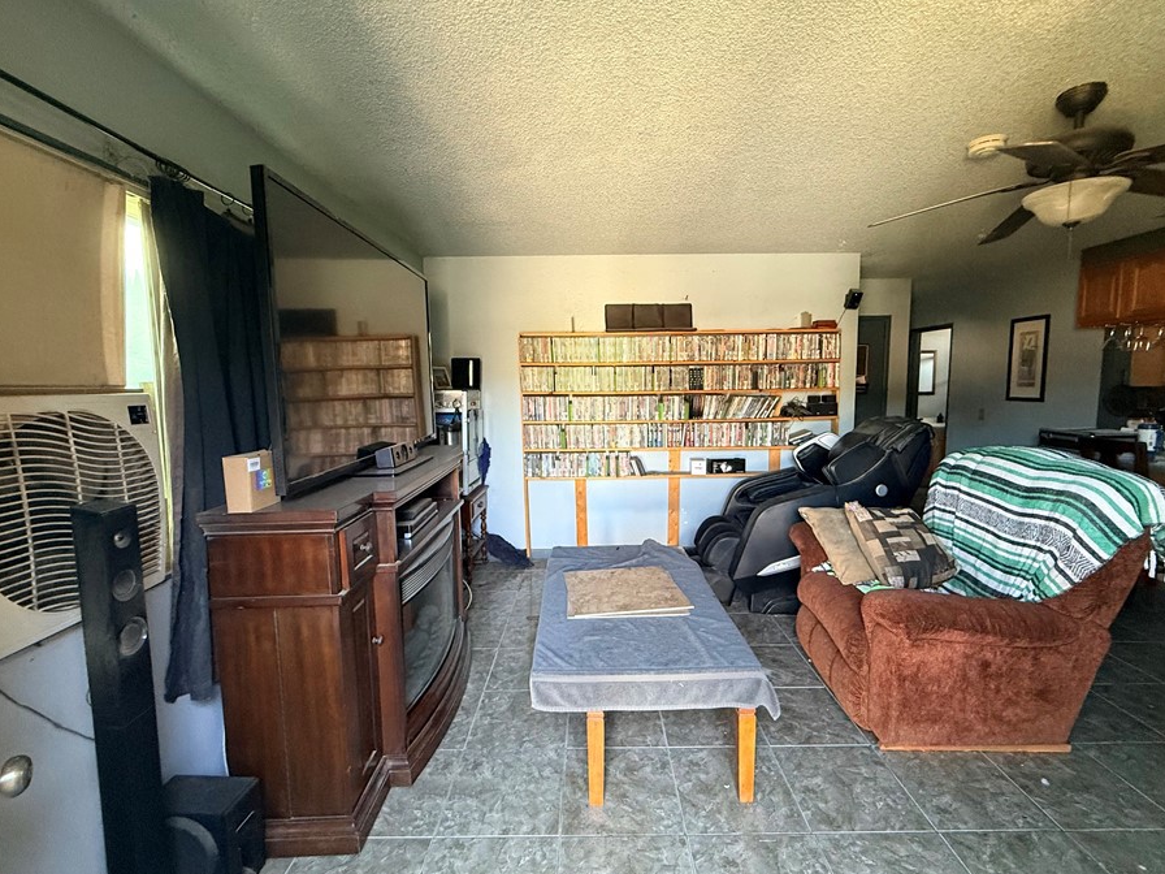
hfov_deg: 94.5
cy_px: 436
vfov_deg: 78.1
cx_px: 596
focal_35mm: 16
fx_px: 538
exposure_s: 1/60
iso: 500
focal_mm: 2.22
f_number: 2.2
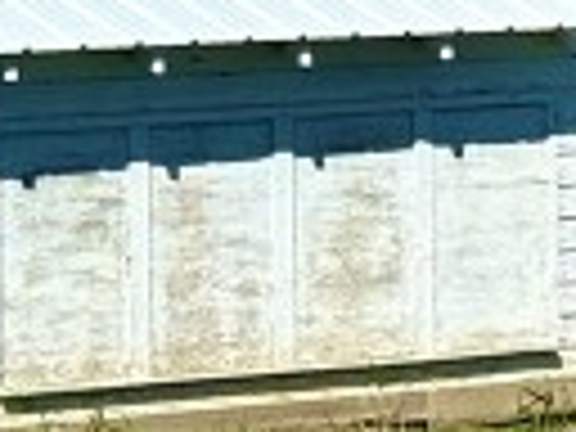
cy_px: -58
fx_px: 6390
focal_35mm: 384
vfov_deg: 3.9
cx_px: 1948
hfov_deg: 4.8
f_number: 1.78
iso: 64
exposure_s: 1/8772
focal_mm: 6.76
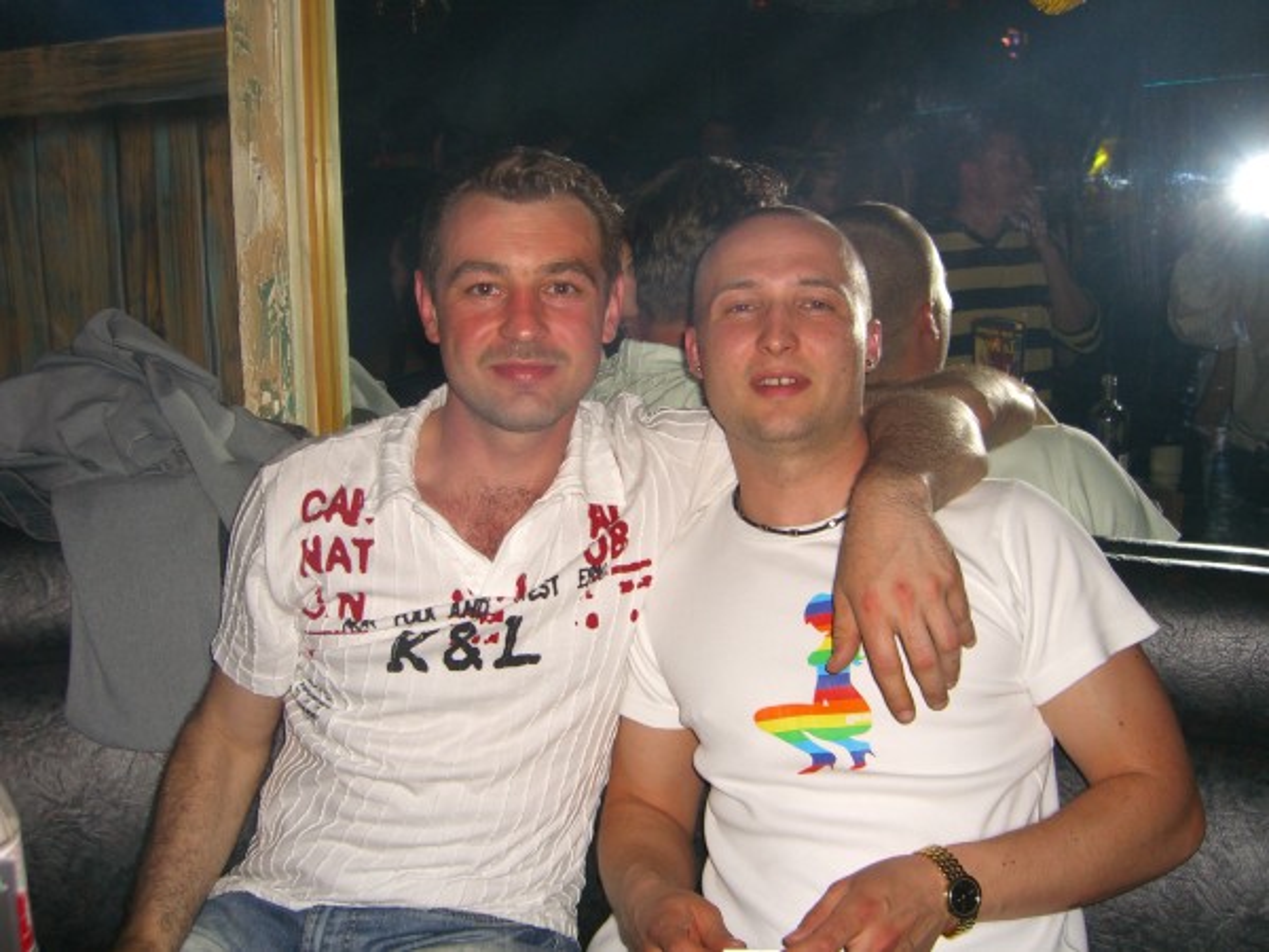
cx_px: 634
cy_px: 476
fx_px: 1393
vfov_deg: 37.7
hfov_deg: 49.0
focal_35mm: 38
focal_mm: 7.9
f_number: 2.8
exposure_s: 1/60
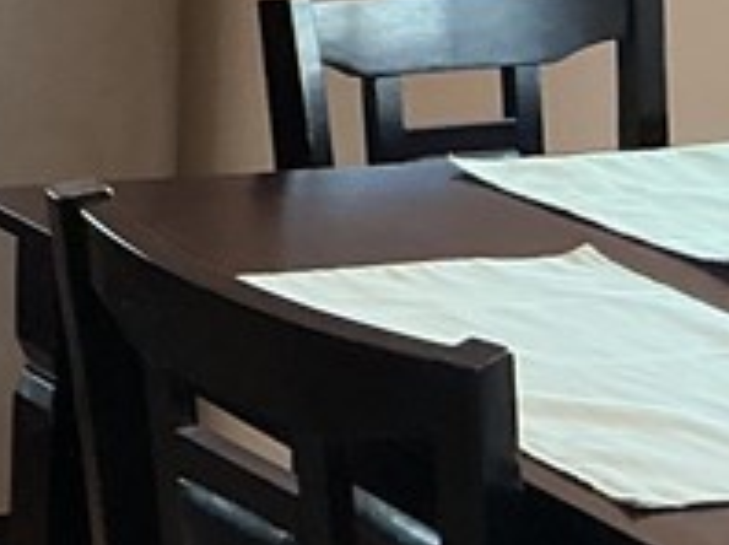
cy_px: -191
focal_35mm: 150
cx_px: -968
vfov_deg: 9.7
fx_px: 3155
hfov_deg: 11.2
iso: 64
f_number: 1.8
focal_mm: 3
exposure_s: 1/60
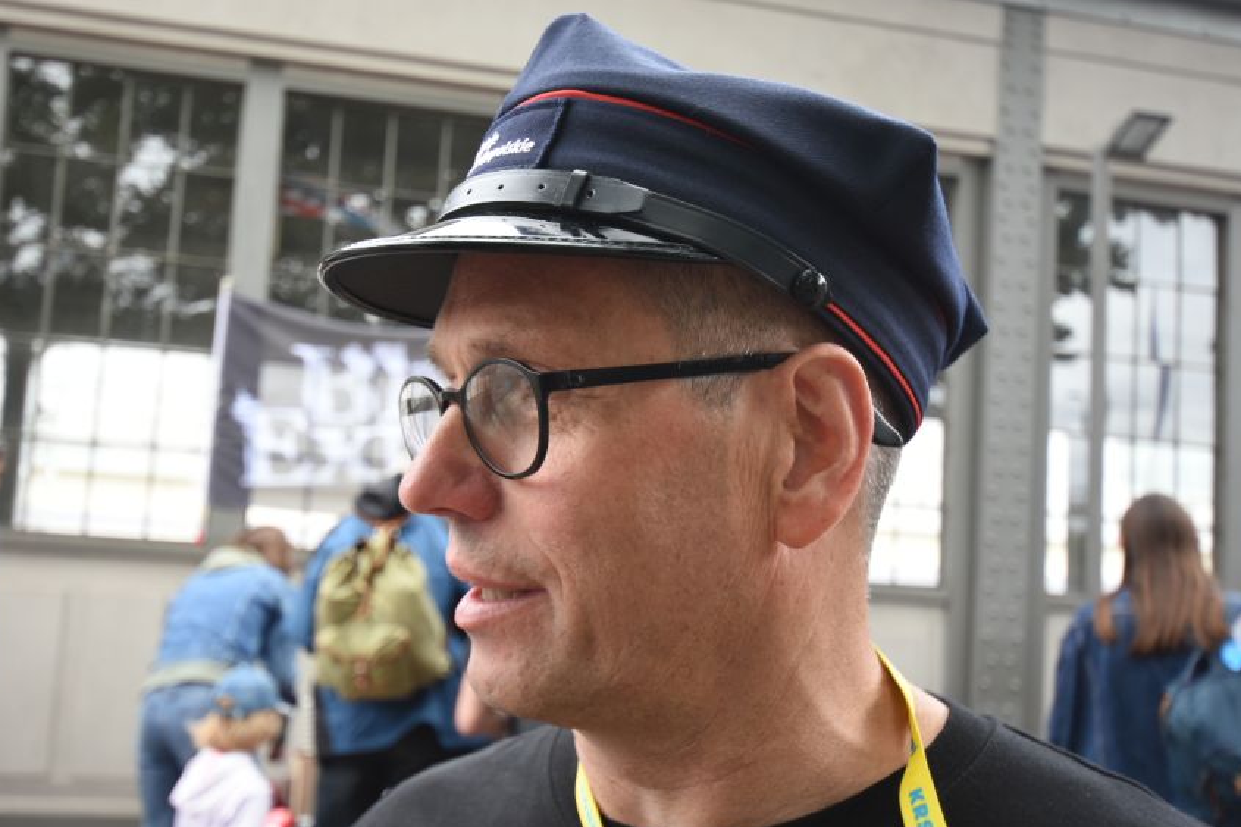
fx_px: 1379
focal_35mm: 40
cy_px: 419
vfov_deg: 33.4
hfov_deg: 48.4
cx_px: 576
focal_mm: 22
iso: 400
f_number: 5
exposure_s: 1/160
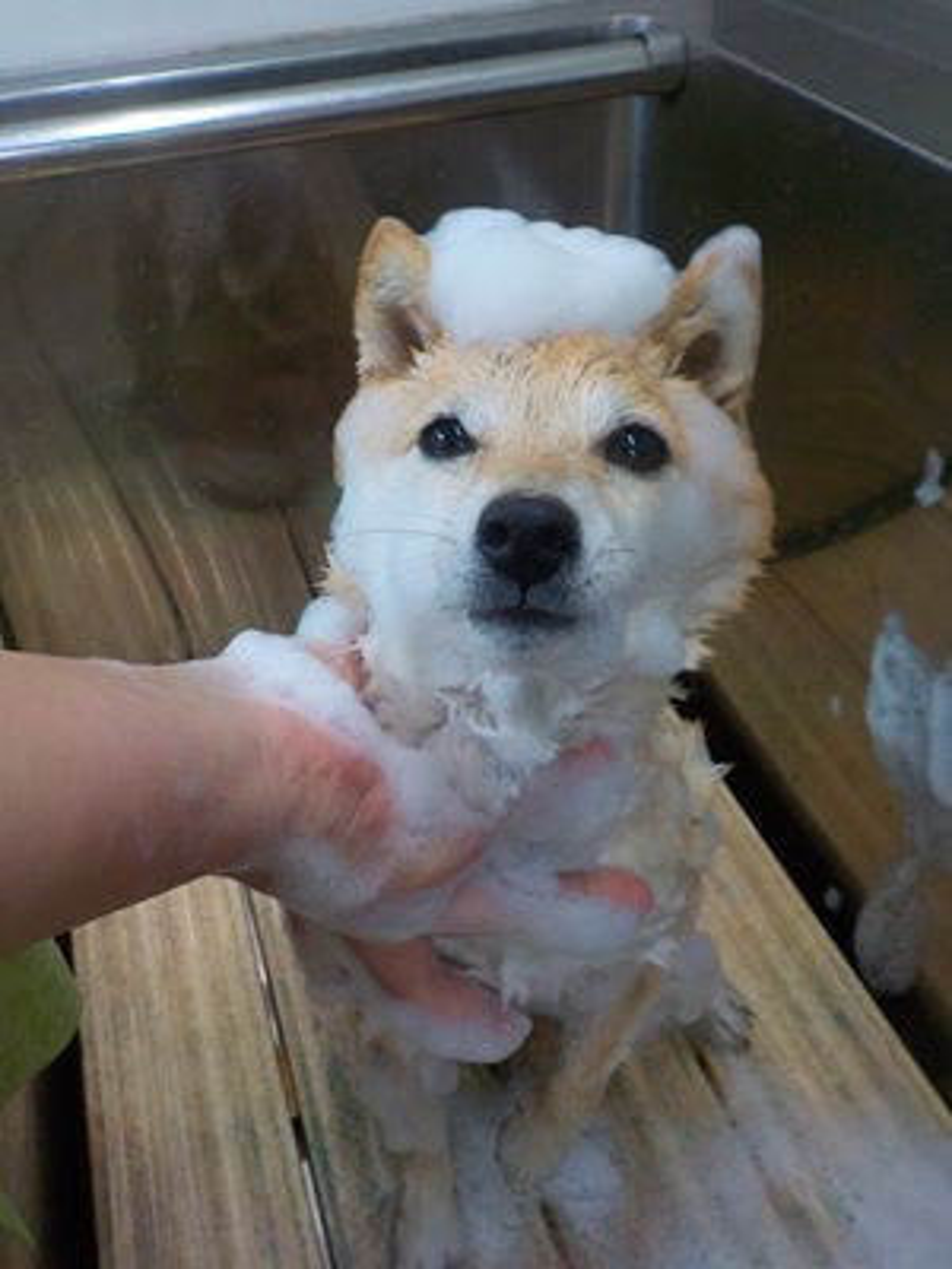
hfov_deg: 46.8
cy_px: 634
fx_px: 1100
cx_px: 476
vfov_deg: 60.0
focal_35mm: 30
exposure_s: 1/30
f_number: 3.3
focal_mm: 4.1
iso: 200
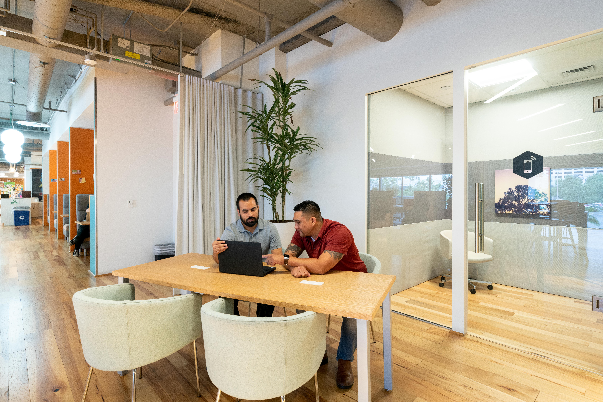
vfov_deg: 67.4
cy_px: 201
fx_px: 302
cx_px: 302
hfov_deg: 90.0
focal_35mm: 18
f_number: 8
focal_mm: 18
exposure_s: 1/6
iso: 800
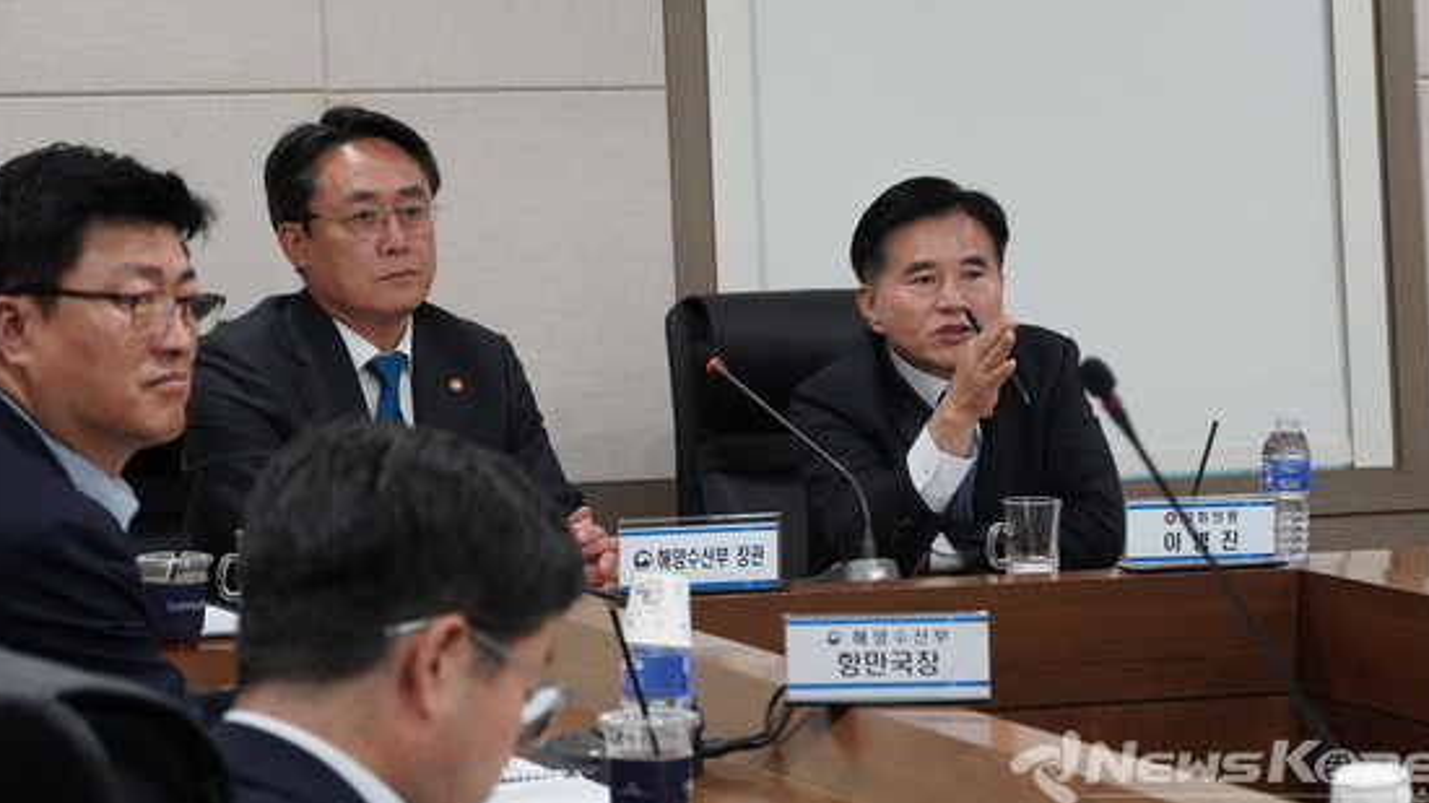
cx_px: 738
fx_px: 4870
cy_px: 325
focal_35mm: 129
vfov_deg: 9.4
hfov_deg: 16.7
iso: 3200
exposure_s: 1/125
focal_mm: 75
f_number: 5.6
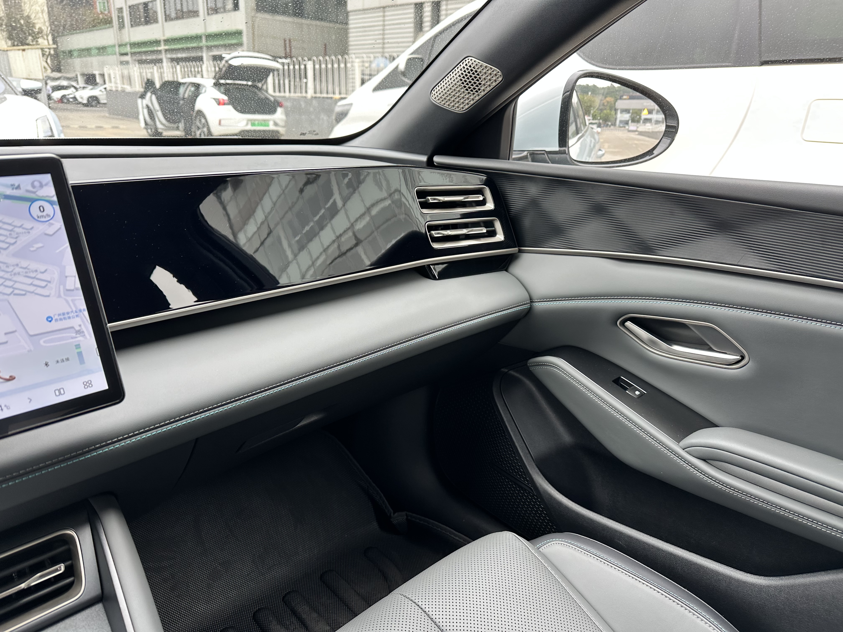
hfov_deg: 71.6
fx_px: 584
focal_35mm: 24
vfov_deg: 56.8
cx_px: 422
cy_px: 316
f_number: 1.78
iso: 64
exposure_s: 1/121
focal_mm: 6.86
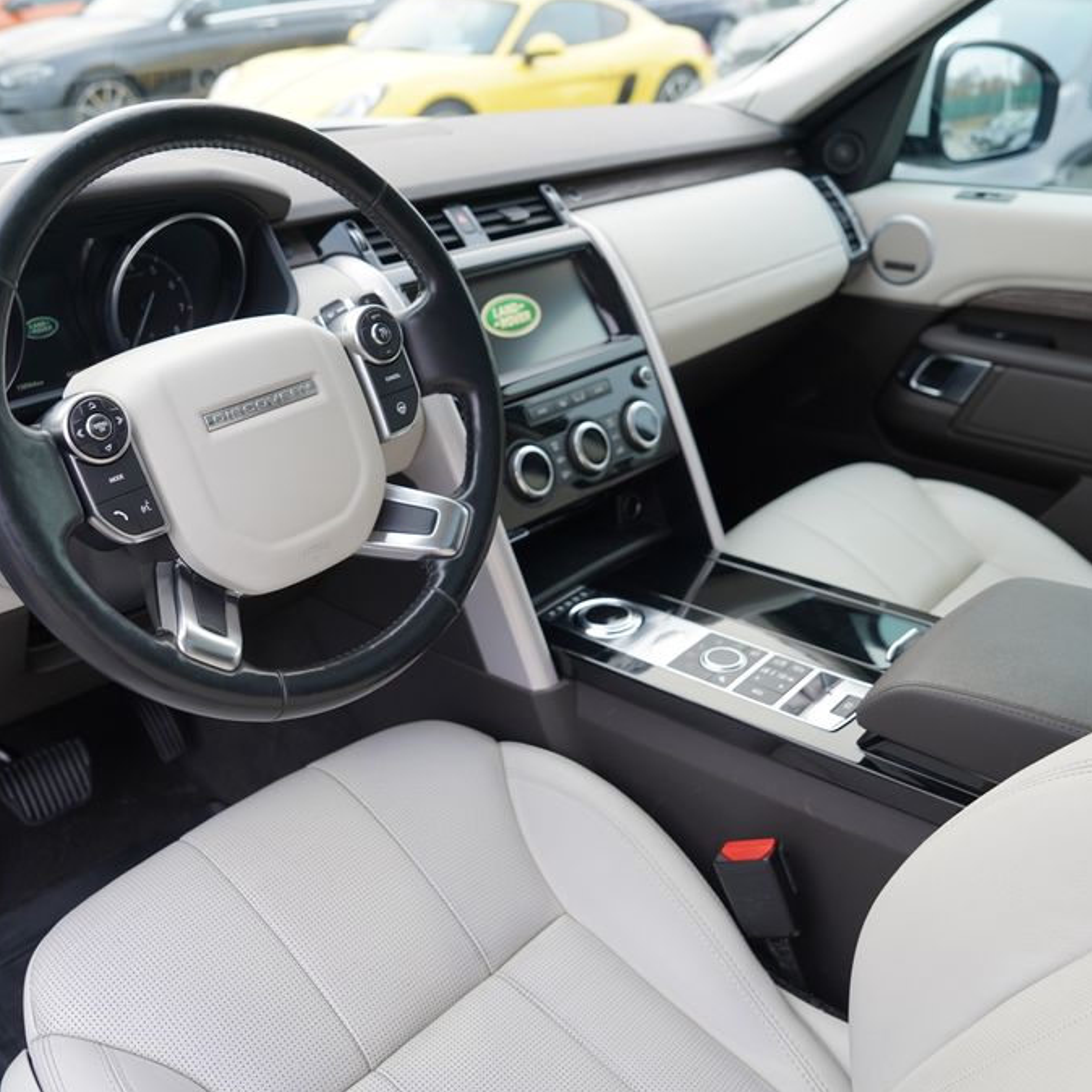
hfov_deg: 52.3
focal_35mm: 31
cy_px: 545
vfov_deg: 52.5
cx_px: 452
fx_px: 1106
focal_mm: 24
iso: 320
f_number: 4
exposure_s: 1/60
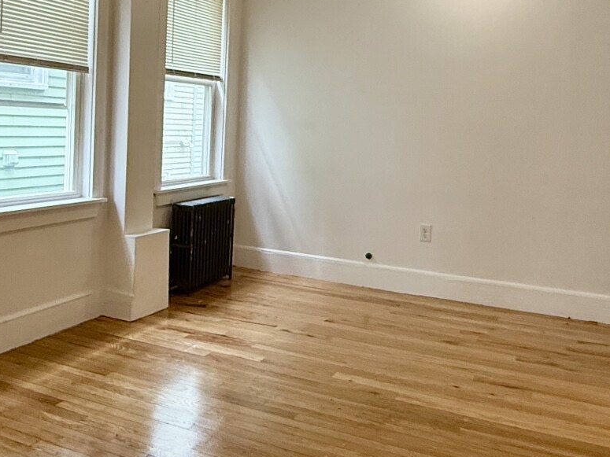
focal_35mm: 37
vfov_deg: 38.1
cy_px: 146
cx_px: 268
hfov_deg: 50.0
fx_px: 652
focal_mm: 2.22
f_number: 2.2
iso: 250
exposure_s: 1/120
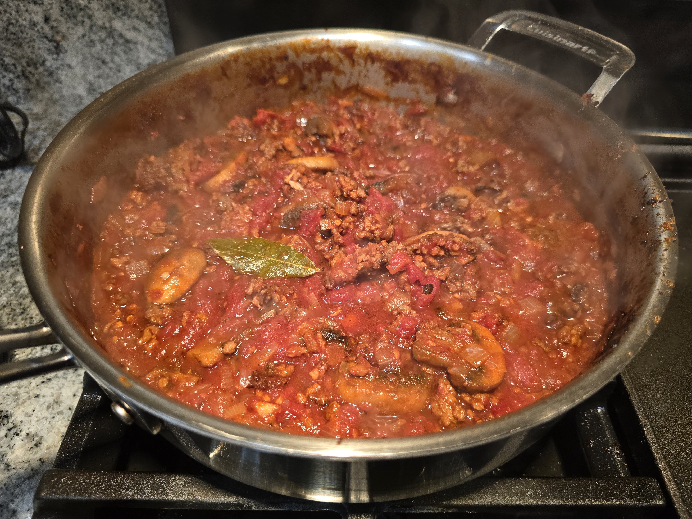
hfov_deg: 73.9
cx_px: 346
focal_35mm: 23
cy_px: 260
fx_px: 460
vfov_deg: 58.9
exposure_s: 1/120
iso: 250
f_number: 1.7
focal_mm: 6.3
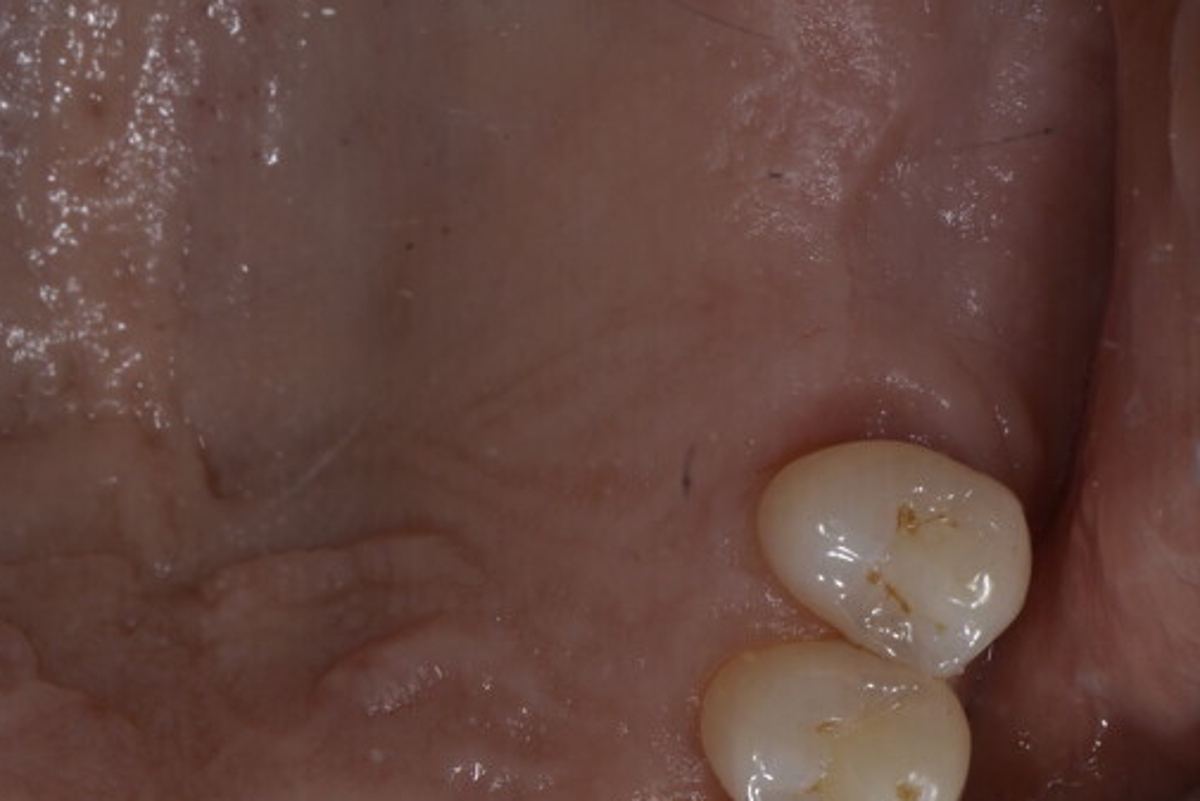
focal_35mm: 187
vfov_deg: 7.3
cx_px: 177
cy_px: 689
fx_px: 6235
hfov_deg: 10.9
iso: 200
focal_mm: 105
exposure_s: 1/60
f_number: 40
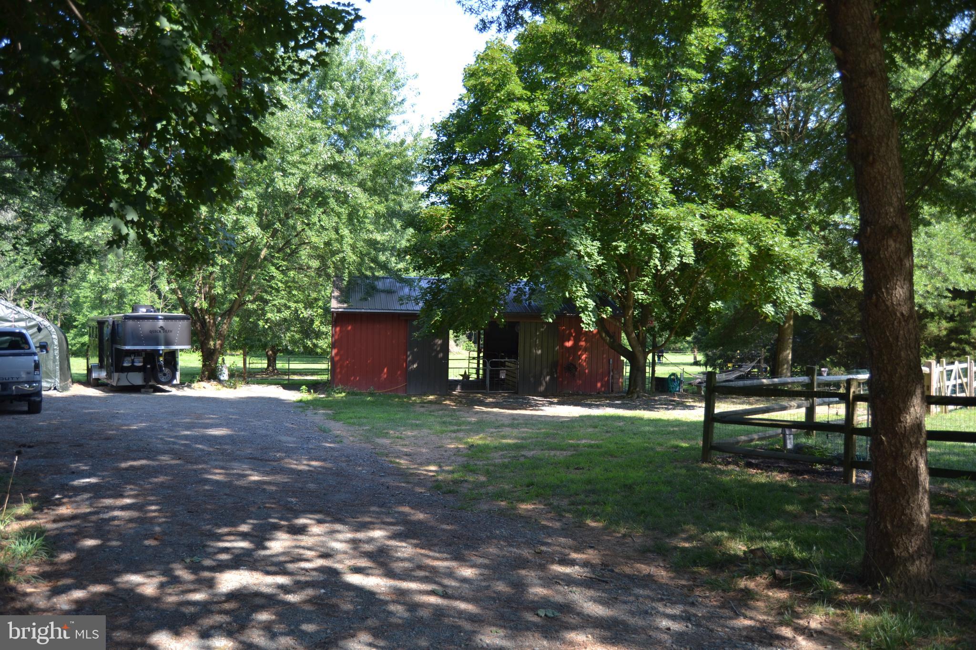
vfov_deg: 47.9
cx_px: 488
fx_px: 732
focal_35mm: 27
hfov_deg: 67.4
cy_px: 325
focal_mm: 18
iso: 100
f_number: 3.5
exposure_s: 1/160
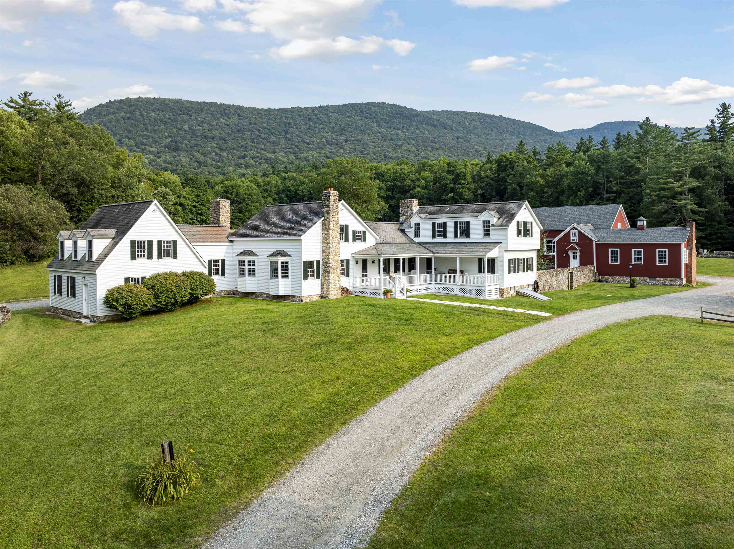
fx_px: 509
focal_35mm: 24
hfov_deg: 71.6
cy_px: 274
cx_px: 367
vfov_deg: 56.8
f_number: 4
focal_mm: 12.29
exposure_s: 1/160
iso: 100
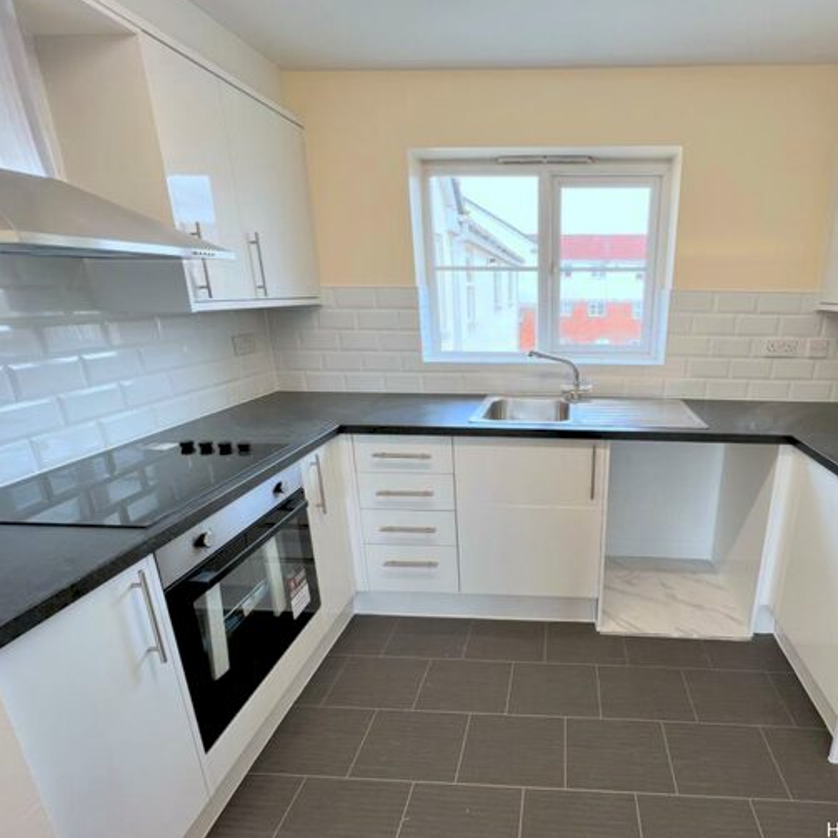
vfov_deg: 87.4
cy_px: 429
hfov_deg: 85.0
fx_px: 438
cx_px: 543
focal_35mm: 16
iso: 32
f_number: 1.8
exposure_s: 1/99
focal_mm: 1.57
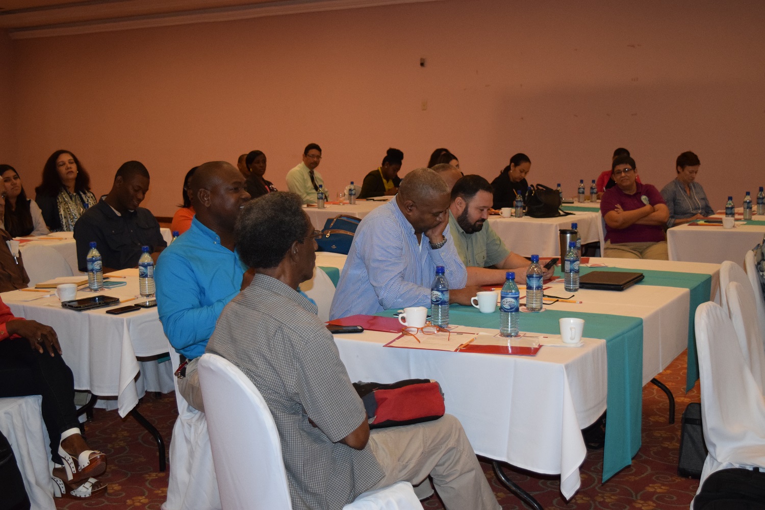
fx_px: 1020
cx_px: 382
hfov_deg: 41.1
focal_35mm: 48
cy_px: 255
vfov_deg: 28.1
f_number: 4.5
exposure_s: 1/60
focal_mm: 32
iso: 2500
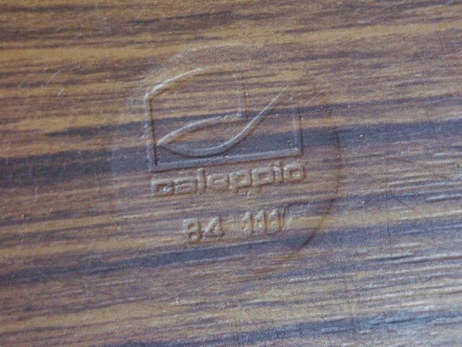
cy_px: 174
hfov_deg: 9.9
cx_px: 231
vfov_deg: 7.4
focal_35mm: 200
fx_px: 2669
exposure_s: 1/60
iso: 400
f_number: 3.5
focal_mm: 50.69
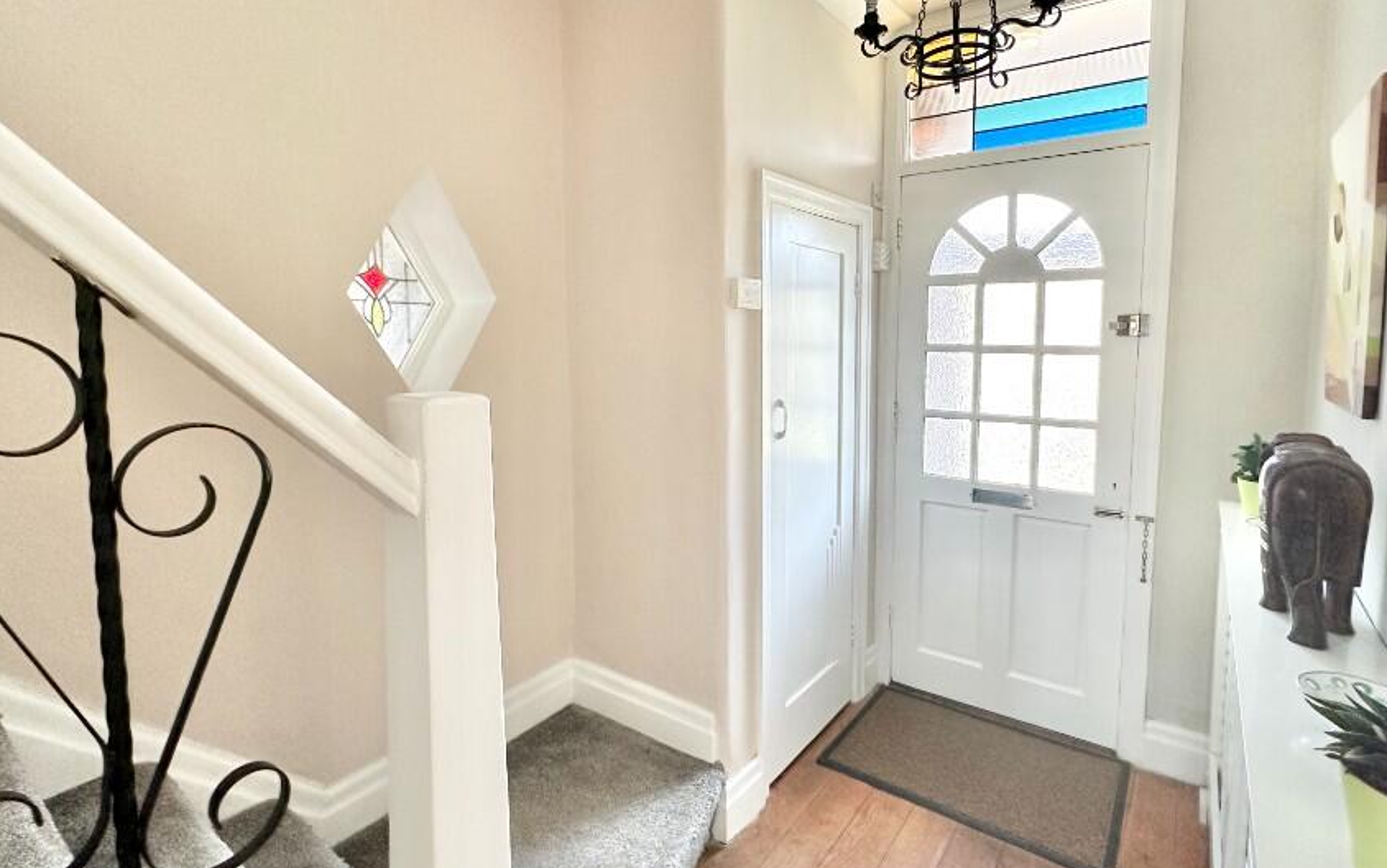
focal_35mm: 18
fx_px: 681
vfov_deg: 64.9
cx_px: 733
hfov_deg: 91.0
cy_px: 391
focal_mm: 2.22
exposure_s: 1/99
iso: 250
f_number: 2.2
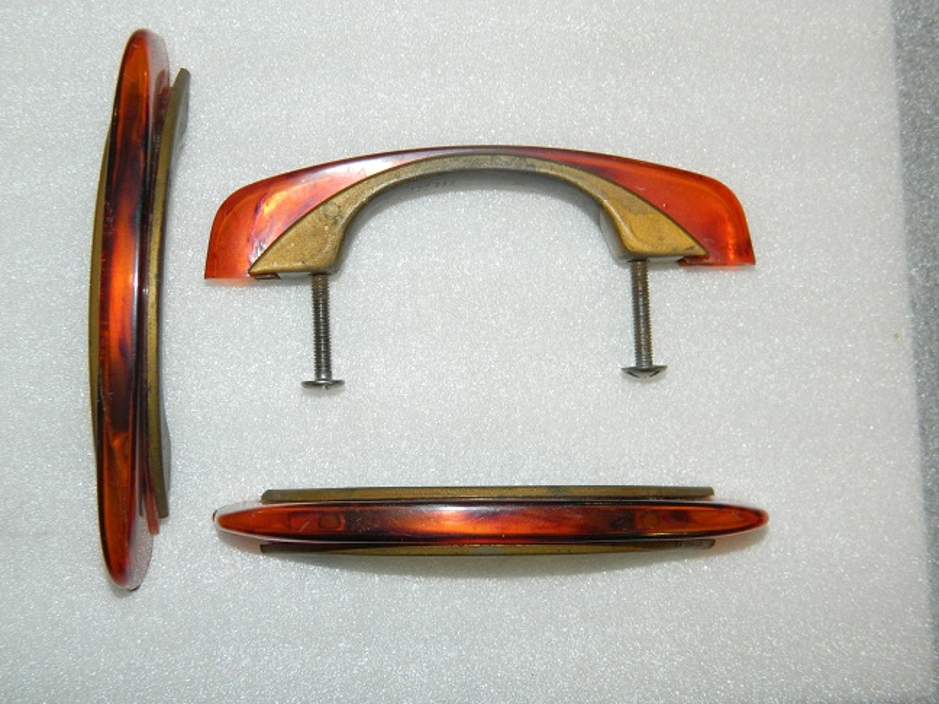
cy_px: 352
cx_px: 470
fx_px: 1275
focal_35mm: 47
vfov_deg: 30.9
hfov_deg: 40.4
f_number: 3.6
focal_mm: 8.4
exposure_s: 1/30
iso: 200
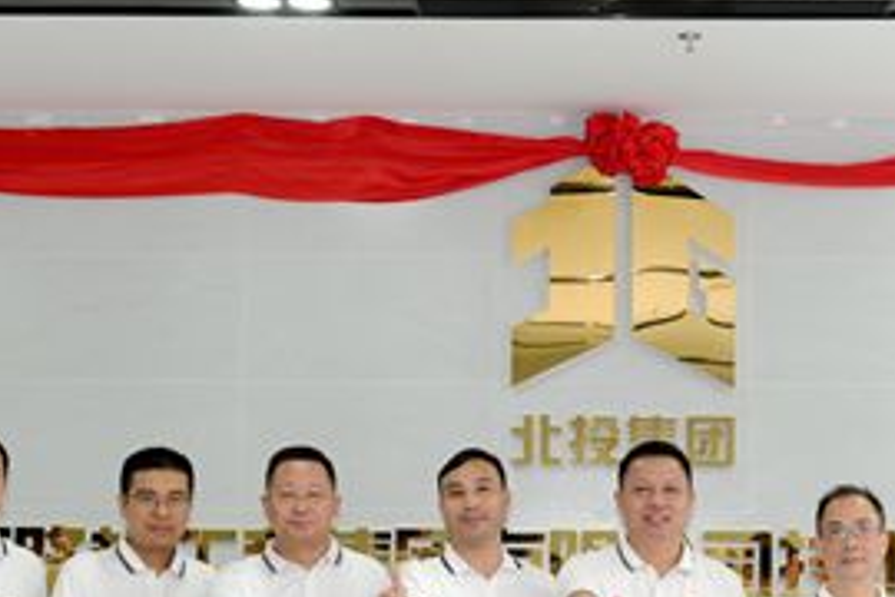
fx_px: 2063
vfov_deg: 16.3
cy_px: 511
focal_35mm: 83
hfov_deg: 24.3
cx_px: 623
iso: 500
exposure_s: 1/160
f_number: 3.5
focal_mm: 32
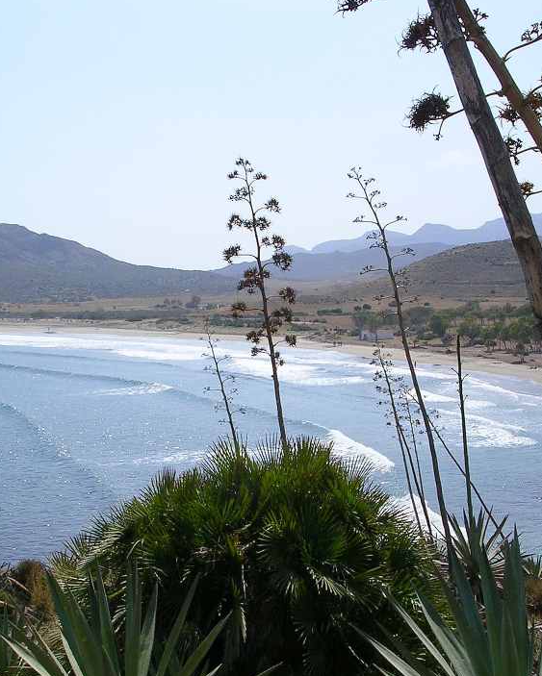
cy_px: 364
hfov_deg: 28.1
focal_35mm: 54
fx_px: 1082
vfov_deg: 34.7
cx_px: 271
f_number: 5.6
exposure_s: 1/537
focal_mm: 5.8
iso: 50
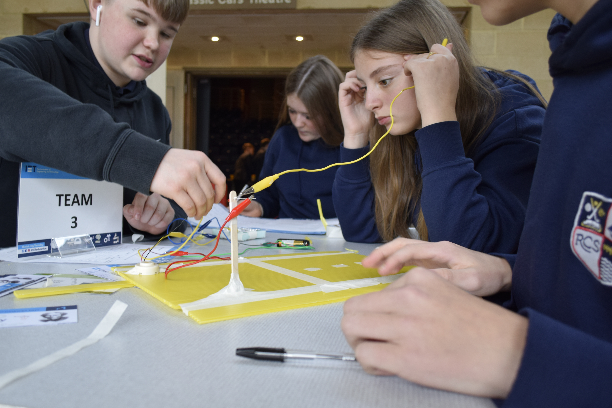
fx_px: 493
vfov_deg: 45.0
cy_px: 208
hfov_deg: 63.6
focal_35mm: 29
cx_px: 297
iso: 400
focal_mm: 18
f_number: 4
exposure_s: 1/60
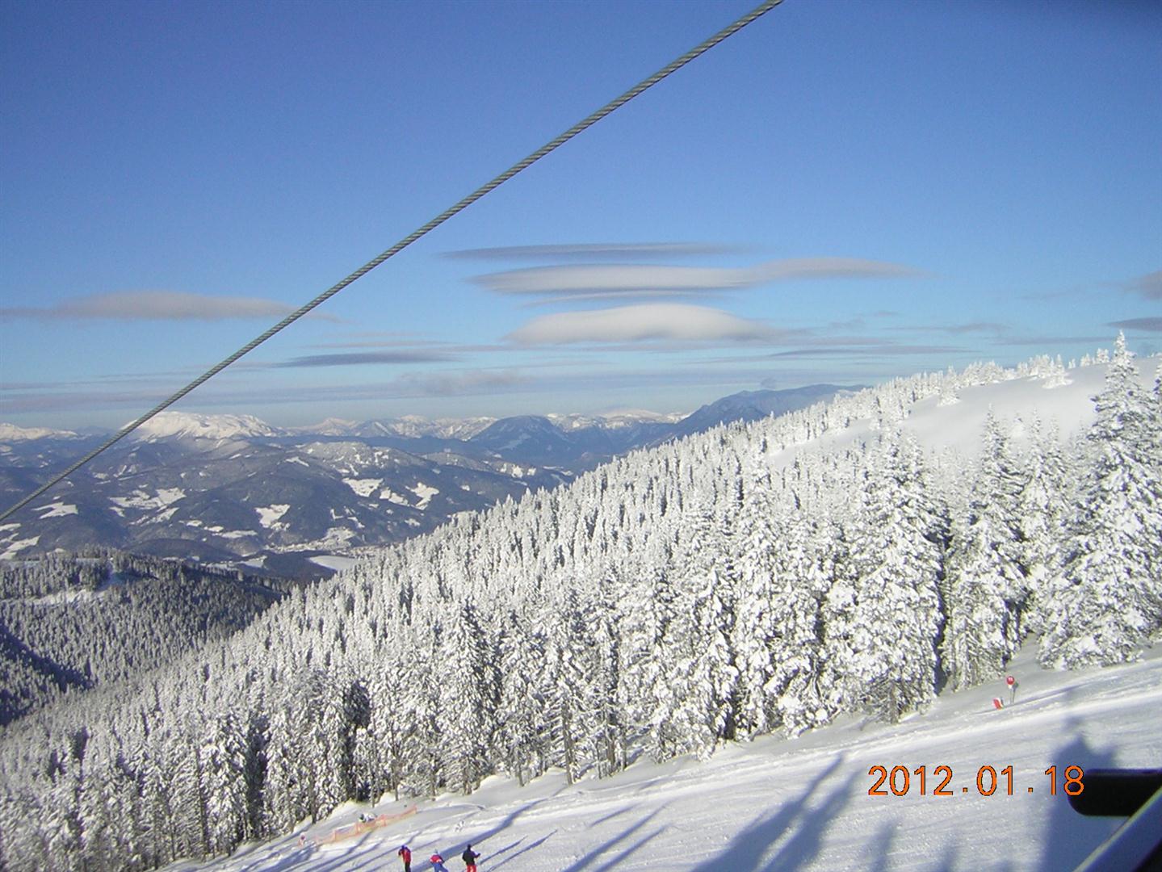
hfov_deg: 51.3
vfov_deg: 39.7
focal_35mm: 36
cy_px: 436
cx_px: 581
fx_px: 1209
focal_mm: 4.7
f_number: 5.2
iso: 50
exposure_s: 1/613
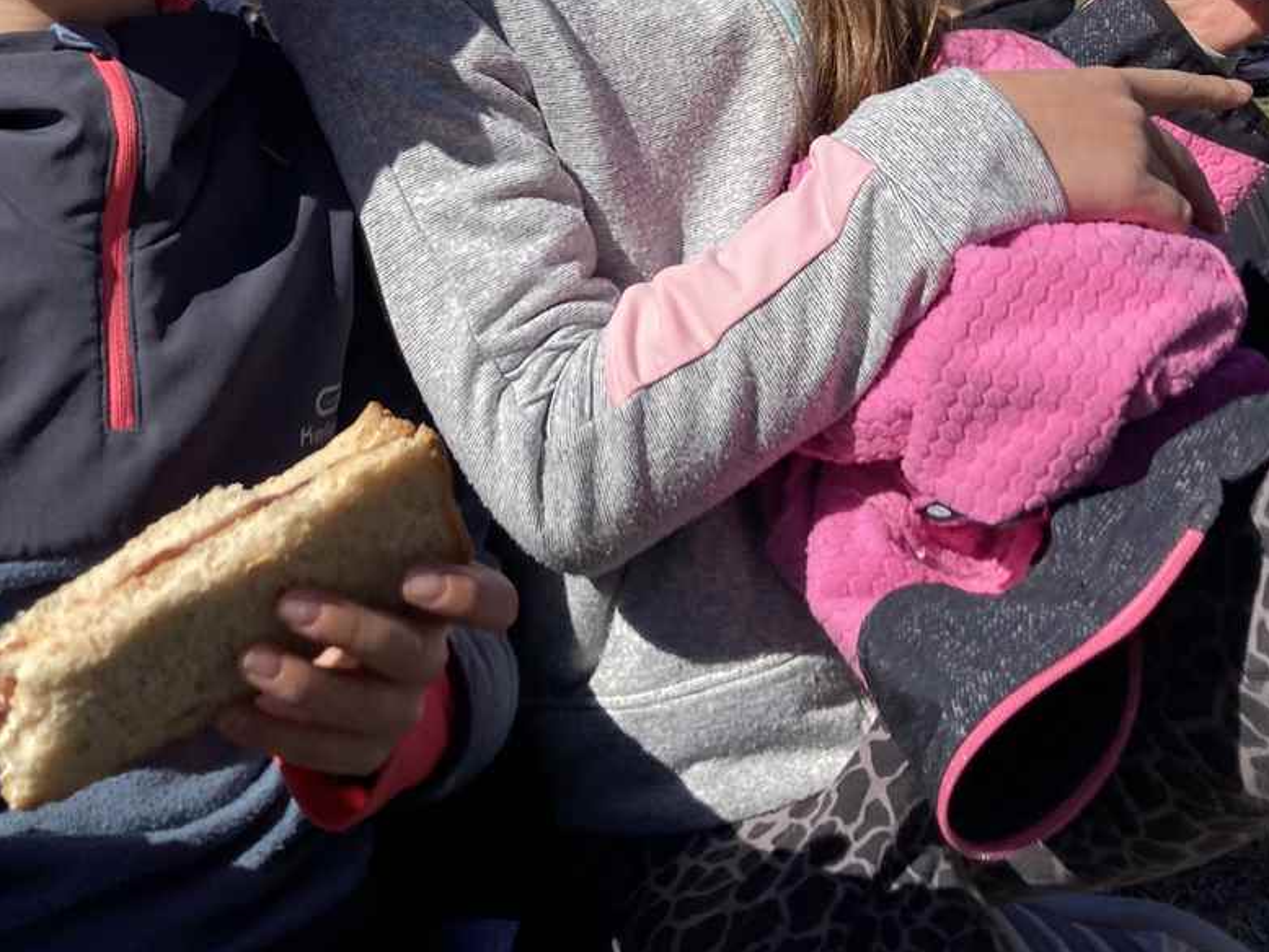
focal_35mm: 58
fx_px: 2127
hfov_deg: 32.9
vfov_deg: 24.1
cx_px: 426
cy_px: -15
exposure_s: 1/1779
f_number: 1.8
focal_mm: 3.99
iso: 20
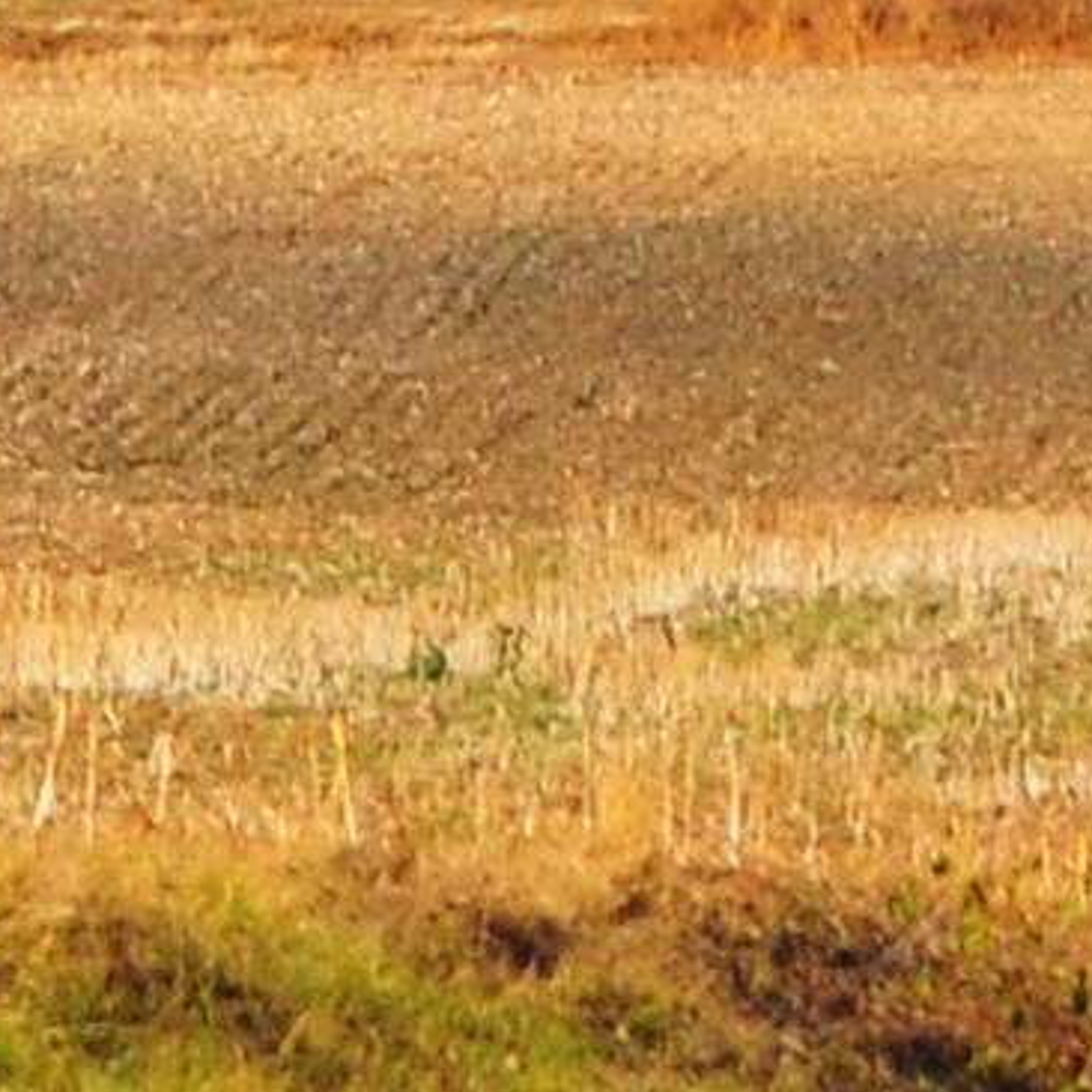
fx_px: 29301
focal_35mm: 821
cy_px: -913
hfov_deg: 2.1
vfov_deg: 2.1
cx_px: 3160
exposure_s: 1/1000
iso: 200
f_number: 5.6
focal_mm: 55
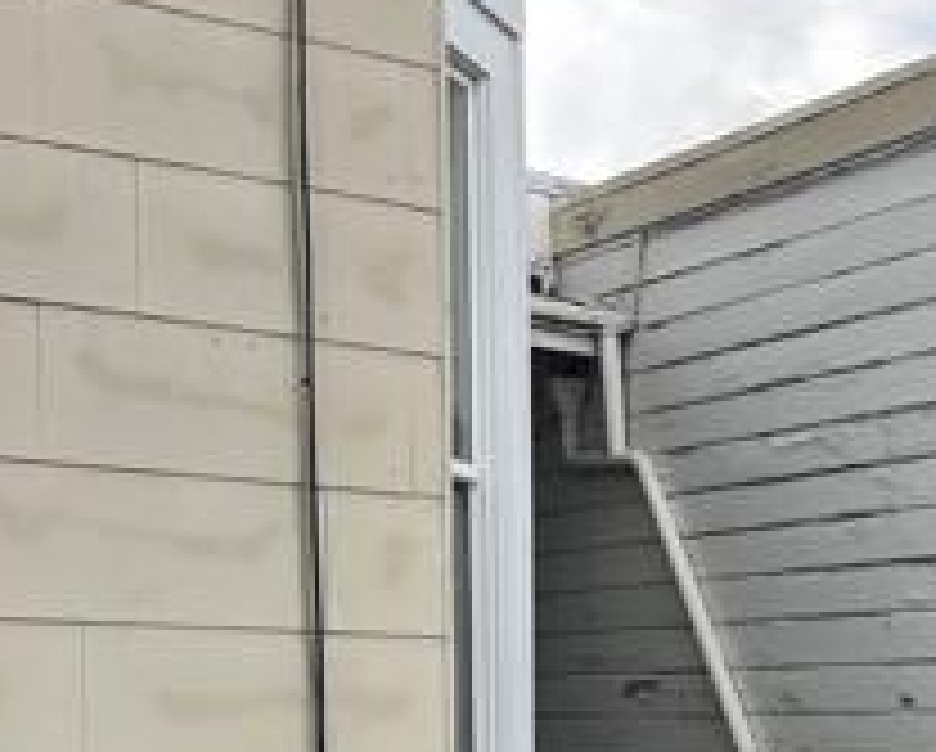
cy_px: 806
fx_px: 2164
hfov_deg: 20.8
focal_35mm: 78
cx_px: 1395
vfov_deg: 19.0
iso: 50
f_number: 1.6
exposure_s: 1/1580
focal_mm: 5.1
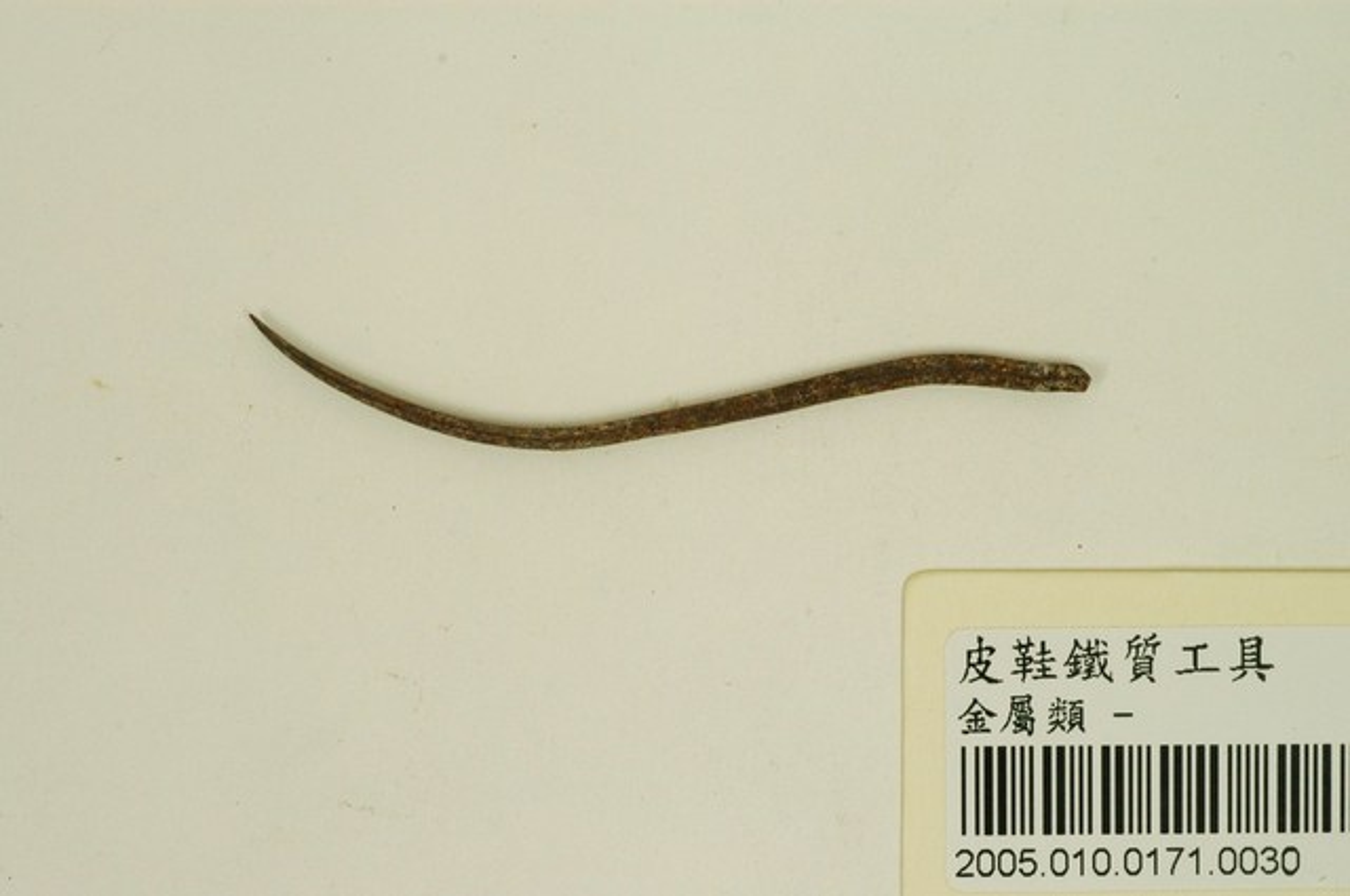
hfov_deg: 22.6
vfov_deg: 15.1
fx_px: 3371
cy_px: 448
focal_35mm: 90
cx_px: 675
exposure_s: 1/30
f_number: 8
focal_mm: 60
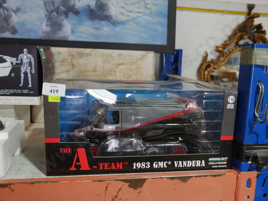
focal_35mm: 34
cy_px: 100
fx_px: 263
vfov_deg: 41.8
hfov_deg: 53.9
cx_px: 134
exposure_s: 1/60
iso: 320
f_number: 4
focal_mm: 17
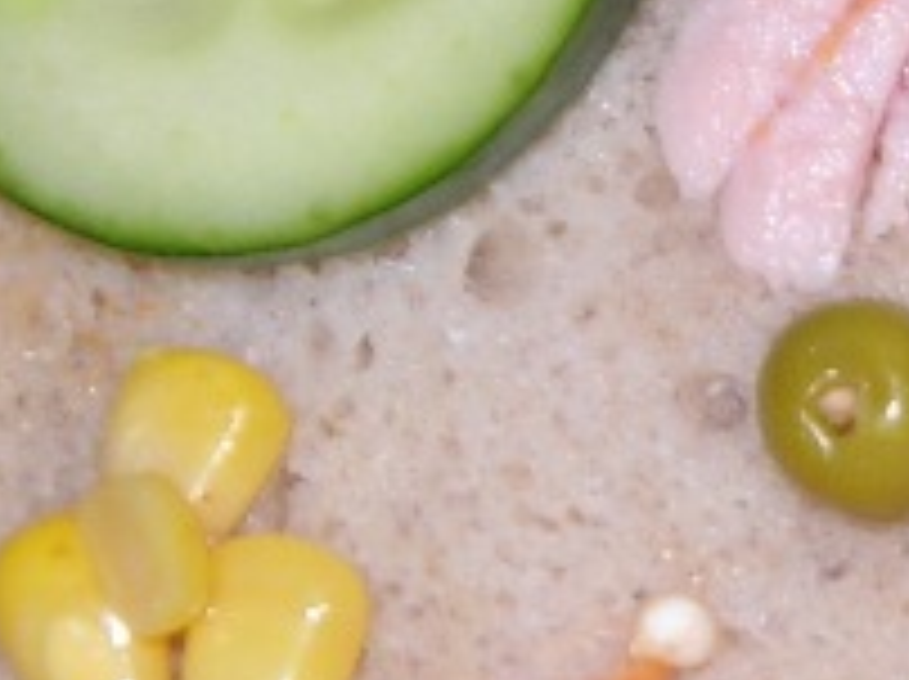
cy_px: 473
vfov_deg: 8.7
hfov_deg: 11.4
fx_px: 4485
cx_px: 1024
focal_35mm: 171
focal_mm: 7.8
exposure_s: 1/60.1
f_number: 2.8
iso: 64
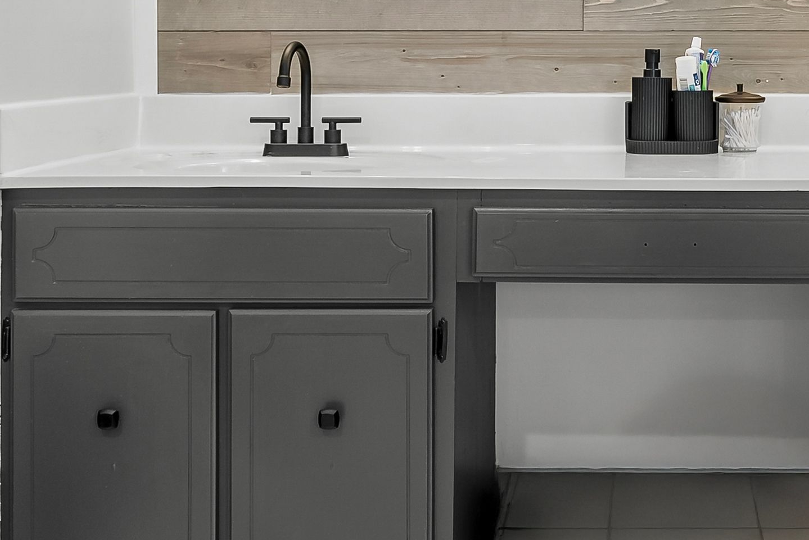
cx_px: 684
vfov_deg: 23.5
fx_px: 1259
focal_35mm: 56
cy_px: 36
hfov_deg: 34.2
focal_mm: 19
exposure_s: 1/2.5
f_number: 9
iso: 400
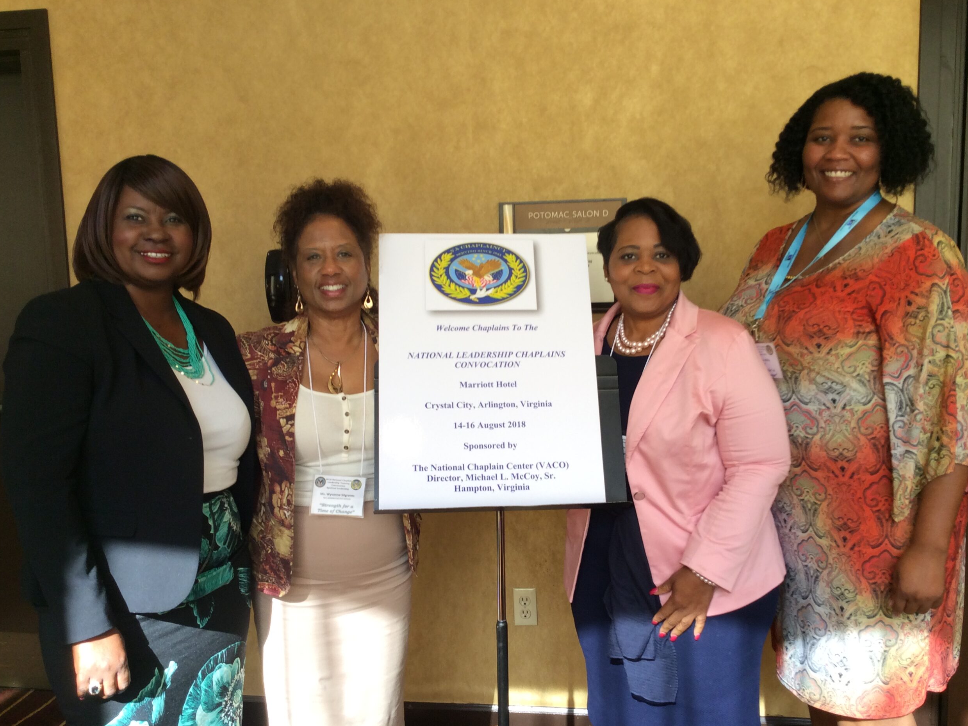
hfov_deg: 55.4
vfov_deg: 42.9
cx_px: 490
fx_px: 923
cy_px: 371
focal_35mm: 33
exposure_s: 1/40
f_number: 2.4
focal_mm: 3.3
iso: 32
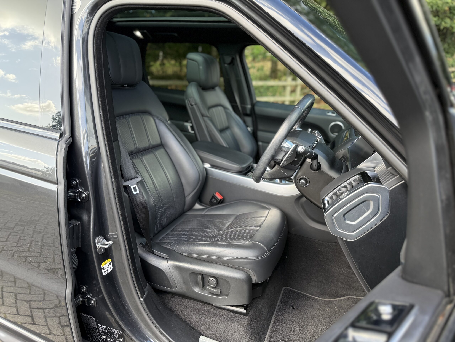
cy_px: 171
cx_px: 228
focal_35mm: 24
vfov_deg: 56.8
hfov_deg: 71.6
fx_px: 315
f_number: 1.78
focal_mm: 6.76
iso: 125
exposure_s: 1/243
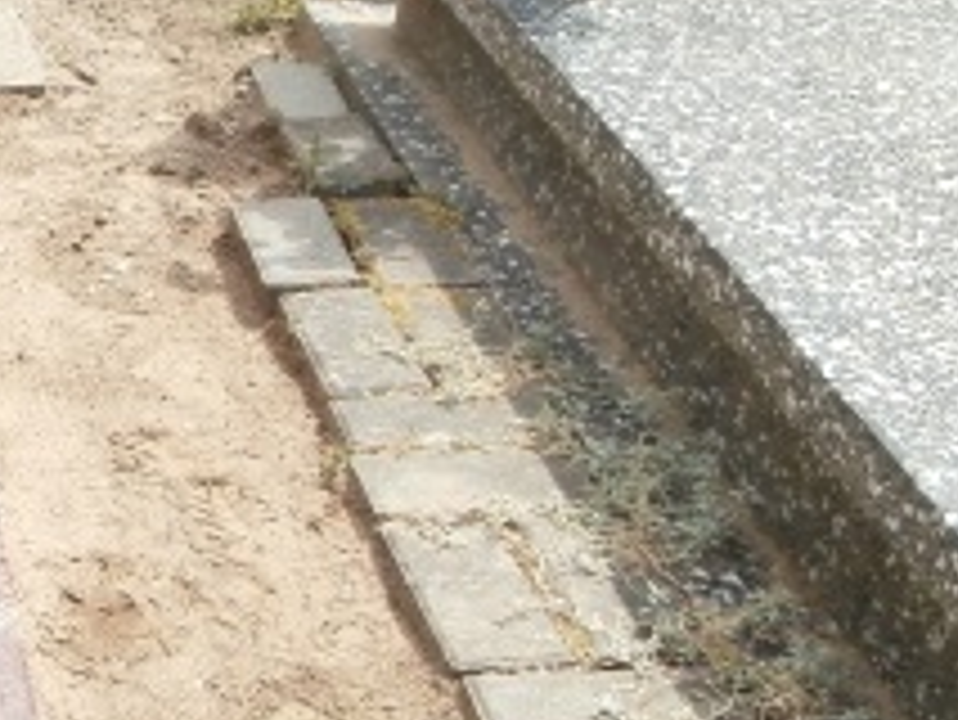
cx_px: -328
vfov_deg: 20.4
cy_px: 238
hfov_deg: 23.5
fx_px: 1994
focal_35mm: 72
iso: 100
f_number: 3
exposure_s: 1/400
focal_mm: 4.2
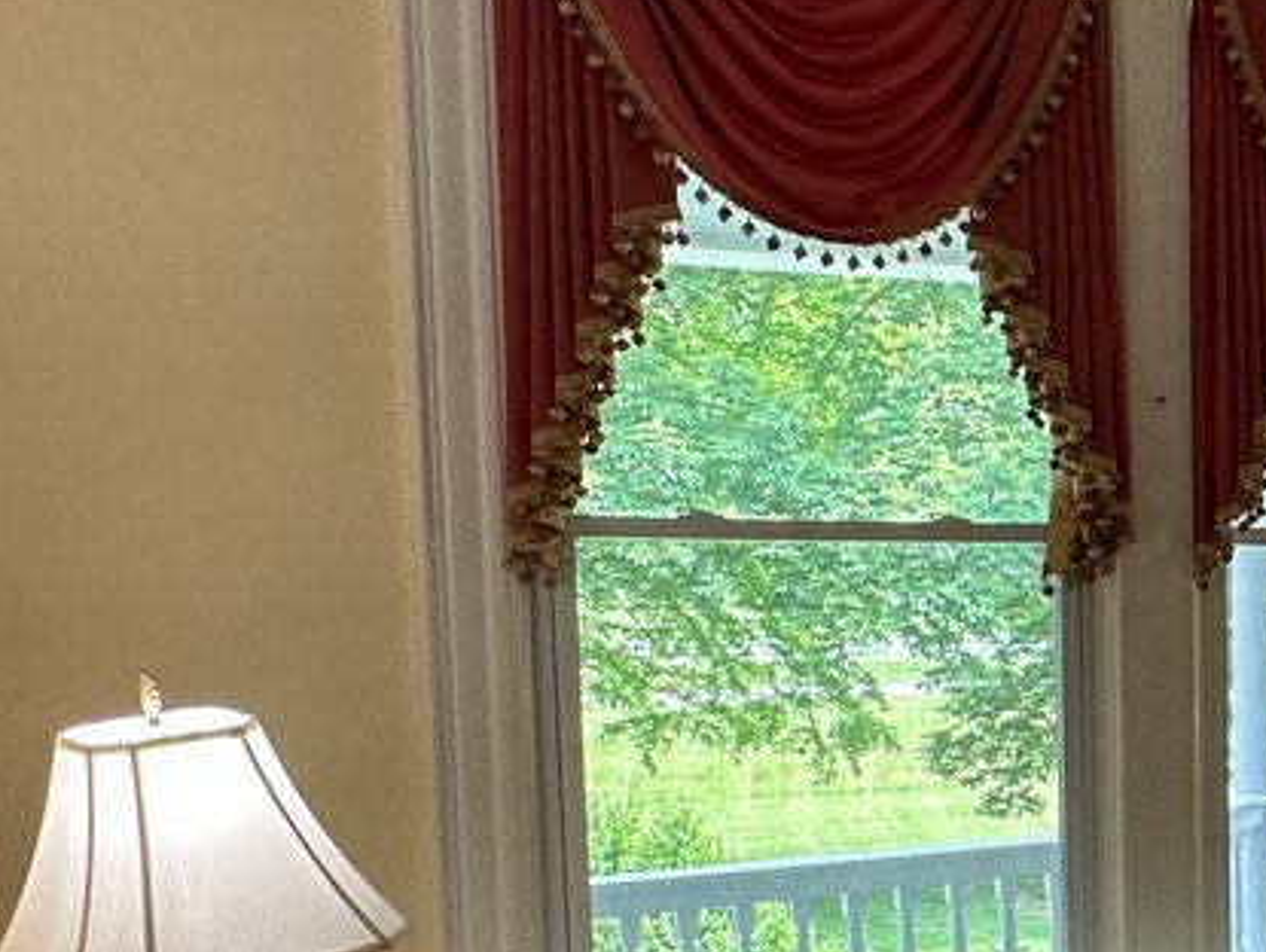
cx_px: 1570
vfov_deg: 28.1
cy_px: 737
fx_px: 1867
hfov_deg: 30.8
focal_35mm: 51
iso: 160
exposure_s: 1/120
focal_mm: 2.22
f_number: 2.2
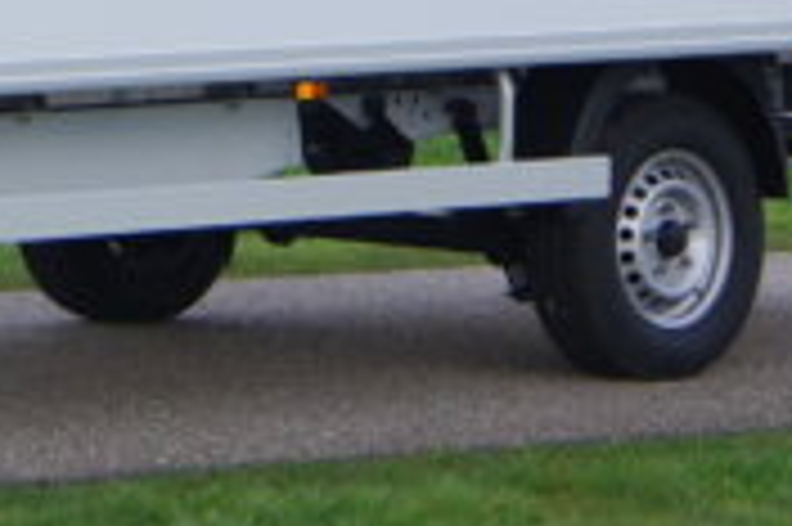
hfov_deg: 5.7
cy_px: -281
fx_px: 7890
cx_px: -292
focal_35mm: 359
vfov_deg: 3.8
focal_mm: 53
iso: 200
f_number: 4.5
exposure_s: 1/400
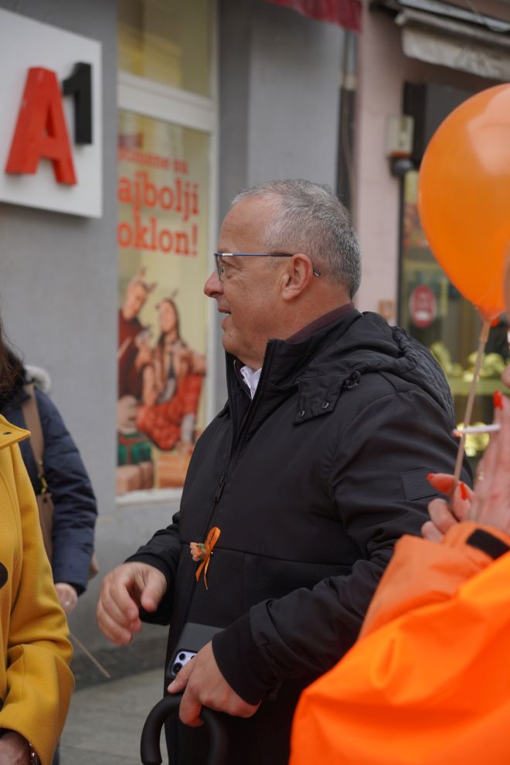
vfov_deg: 27.0
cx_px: 255
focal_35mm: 75
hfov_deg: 18.2
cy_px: 382
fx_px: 1594
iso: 500
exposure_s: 1/200
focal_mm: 50
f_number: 4
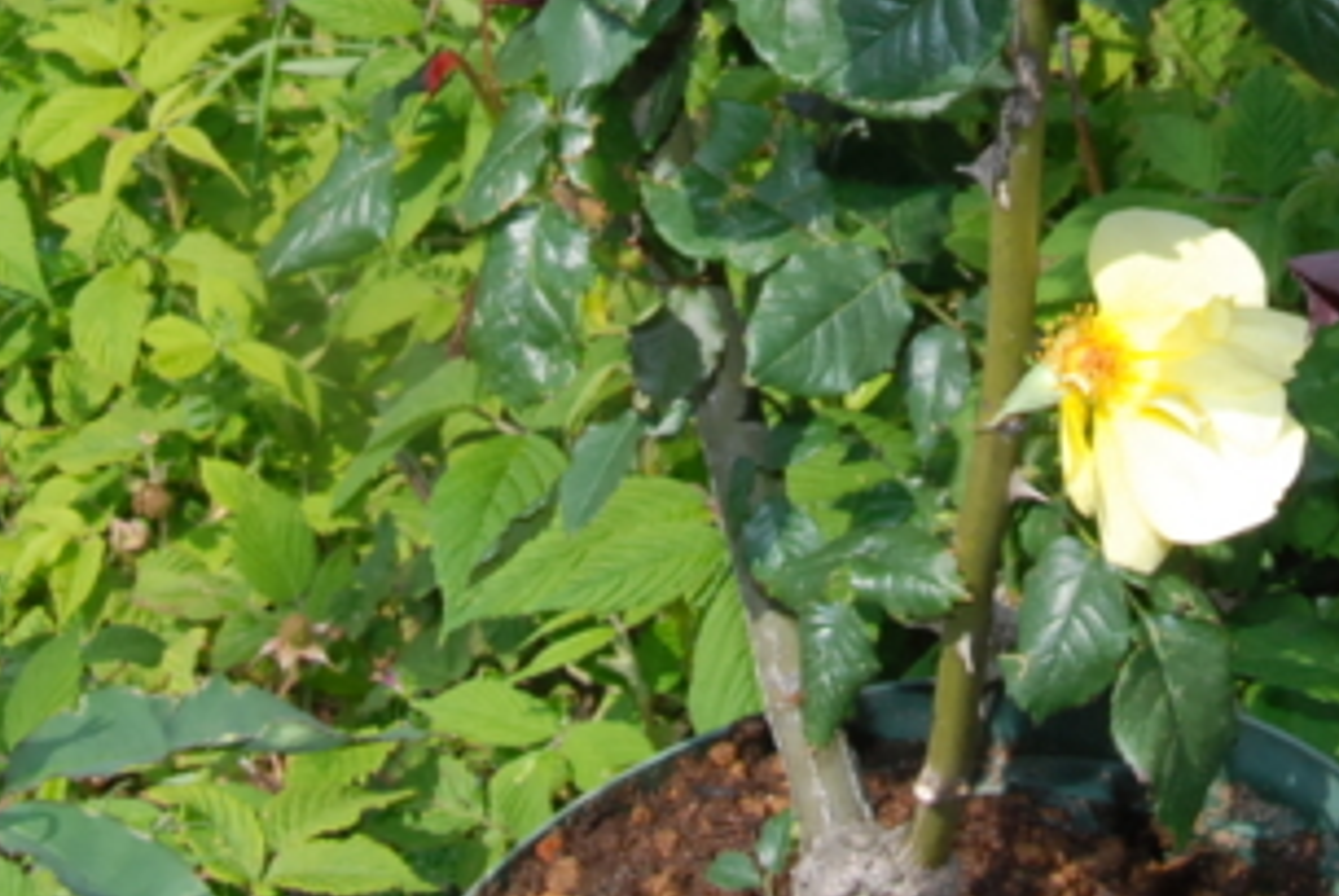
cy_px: -246
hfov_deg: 11.9
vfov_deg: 7.9
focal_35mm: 173
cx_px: 896
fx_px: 6441
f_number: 22
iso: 800
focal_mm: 44
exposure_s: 1/200
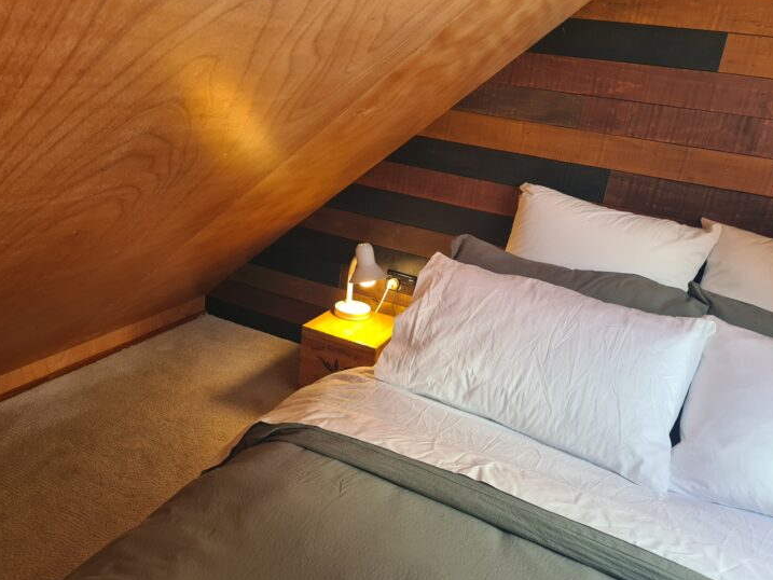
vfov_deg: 48.2
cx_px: 391
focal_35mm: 29
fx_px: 648
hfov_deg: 61.6
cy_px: 310
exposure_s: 1/120
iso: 100
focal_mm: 5.4
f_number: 1.8
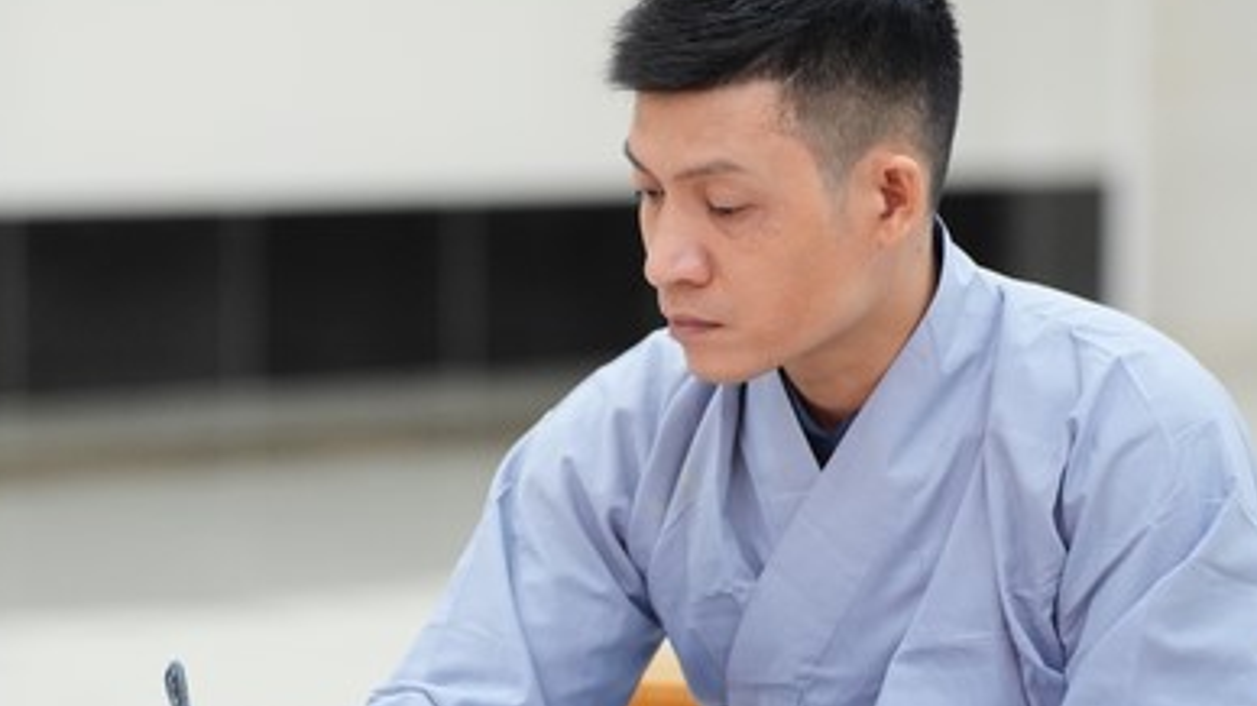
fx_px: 8764
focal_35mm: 263
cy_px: 397
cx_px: 489
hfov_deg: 8.2
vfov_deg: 4.6
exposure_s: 1/250
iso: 5000
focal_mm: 150
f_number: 3.2
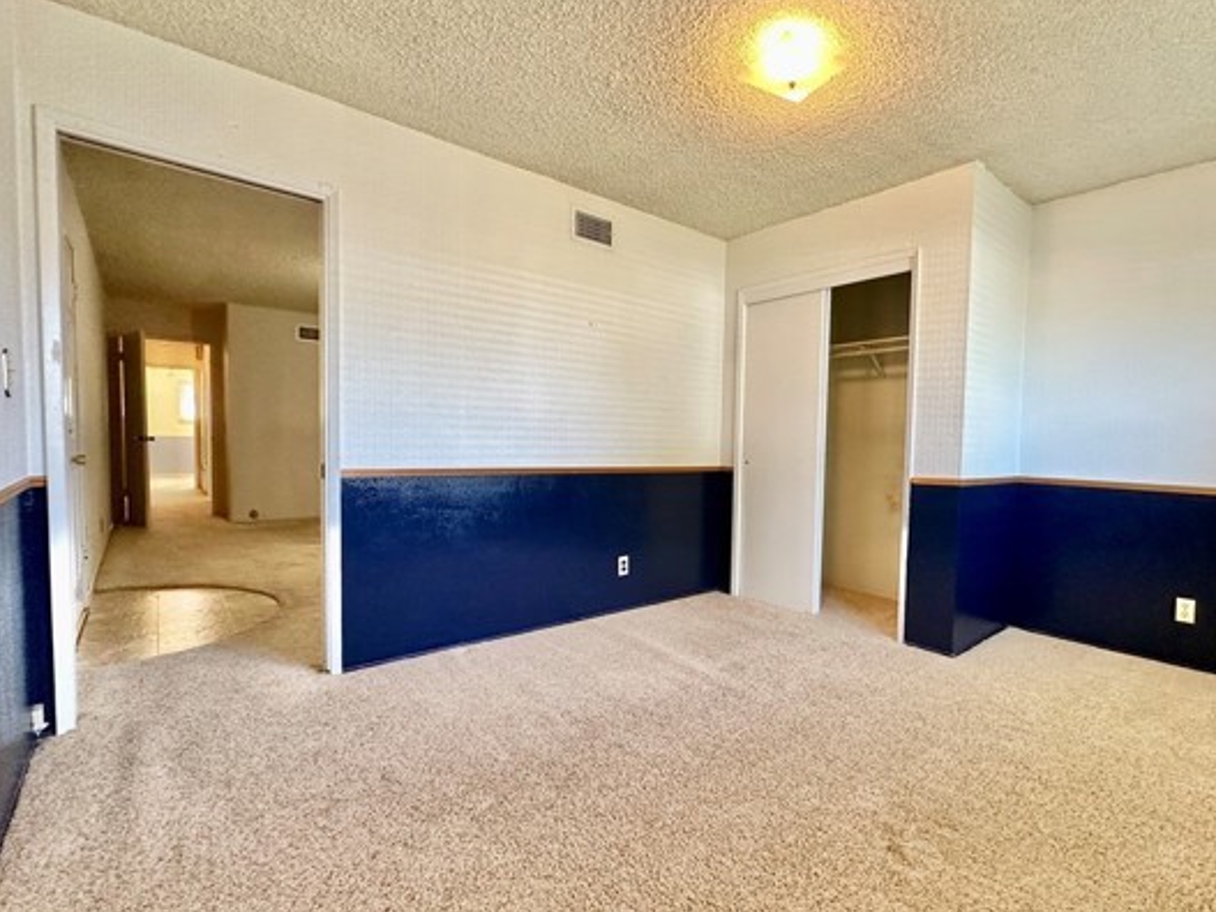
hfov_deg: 90.4
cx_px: 699
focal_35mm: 17
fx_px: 597
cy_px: 471
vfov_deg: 74.7
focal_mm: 2.22
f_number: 2.2
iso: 250
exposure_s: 1/120
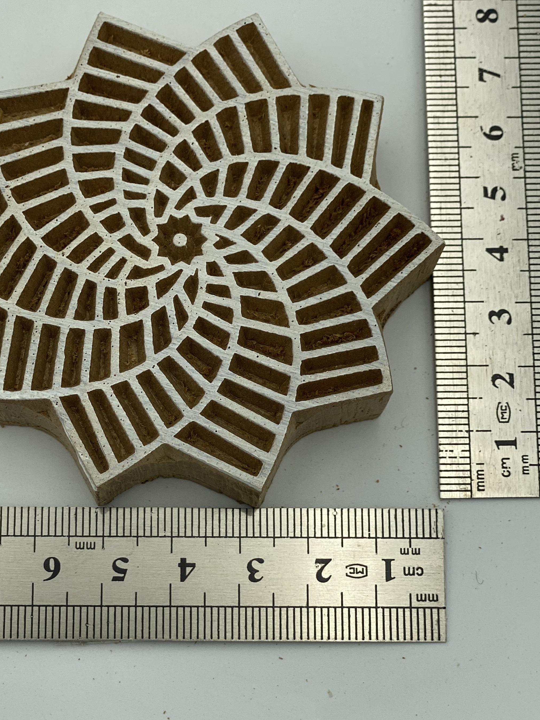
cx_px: 190
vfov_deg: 25.0
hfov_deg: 18.9
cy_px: 320
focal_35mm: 78
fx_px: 1622
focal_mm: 6
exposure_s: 1/657
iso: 20
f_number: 2
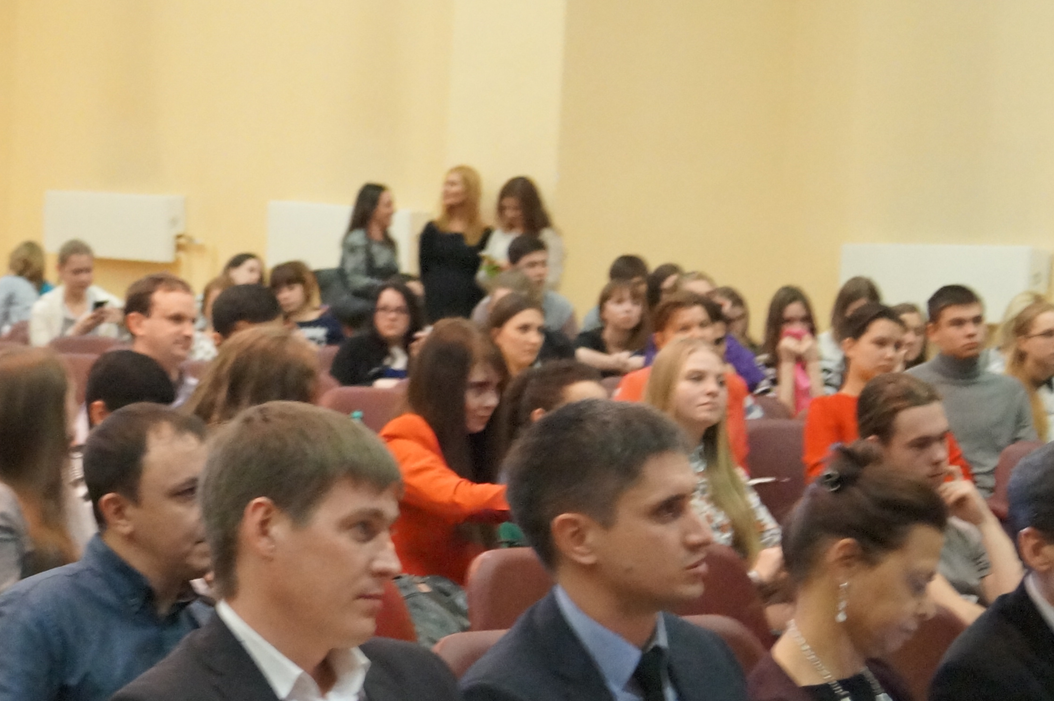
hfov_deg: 15.8
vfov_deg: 10.7
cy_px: 448
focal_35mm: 128
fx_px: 3752
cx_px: 70
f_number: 5
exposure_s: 1/40
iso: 3200
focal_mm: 35
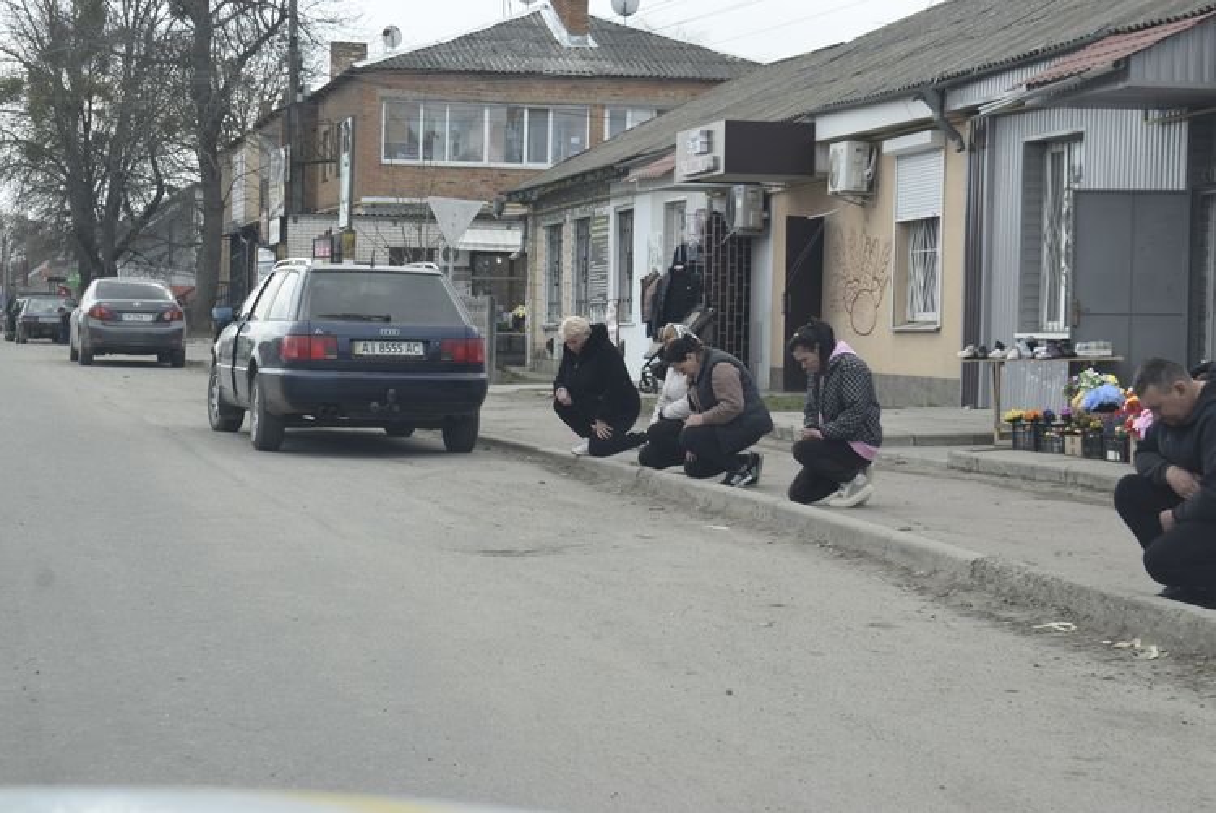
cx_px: 608
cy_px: 406
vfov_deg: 16.6
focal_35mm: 82
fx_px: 2788
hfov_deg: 24.6
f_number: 8
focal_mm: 55
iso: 320
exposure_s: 1/250
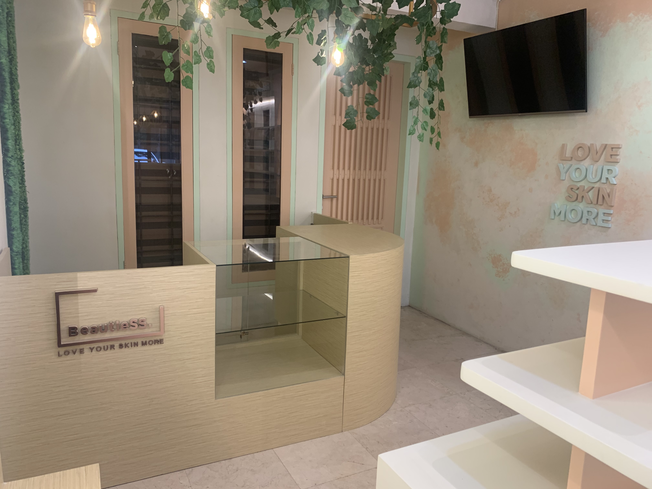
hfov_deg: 67.3
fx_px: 490
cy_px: 244
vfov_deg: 53.1
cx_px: 326
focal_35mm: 26
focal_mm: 4.25
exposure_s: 1/50
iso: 80
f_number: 1.8
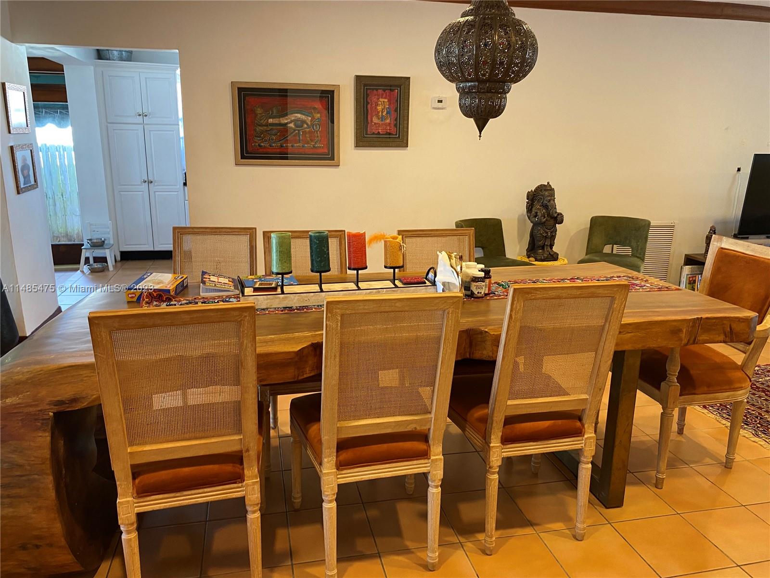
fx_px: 578
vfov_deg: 53.1
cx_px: 385
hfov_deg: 67.3
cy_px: 289
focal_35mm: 26
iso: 160
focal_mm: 4.25
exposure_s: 1/60
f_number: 1.8
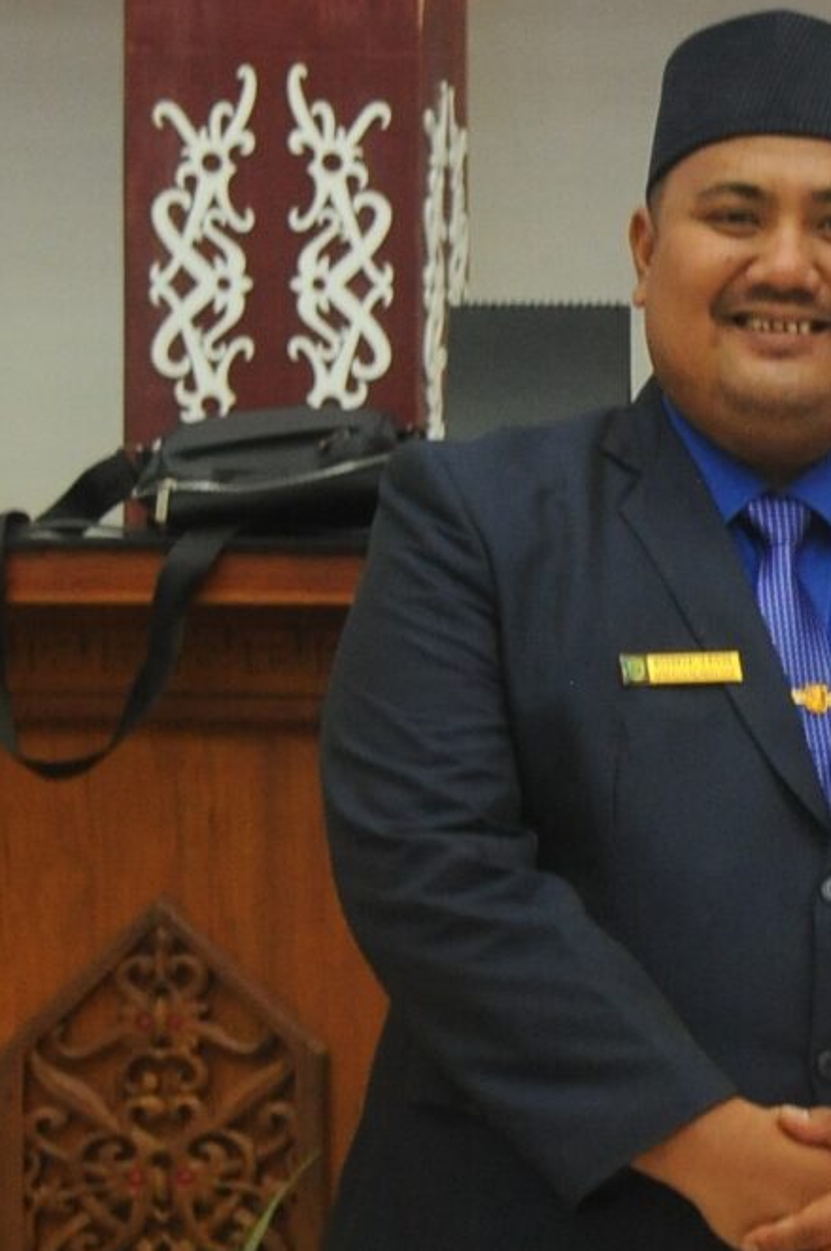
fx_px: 5100
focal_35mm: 147
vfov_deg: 14.0
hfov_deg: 9.0
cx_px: 1302
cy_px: 722
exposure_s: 1/30
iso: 2000
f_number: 4
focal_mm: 38
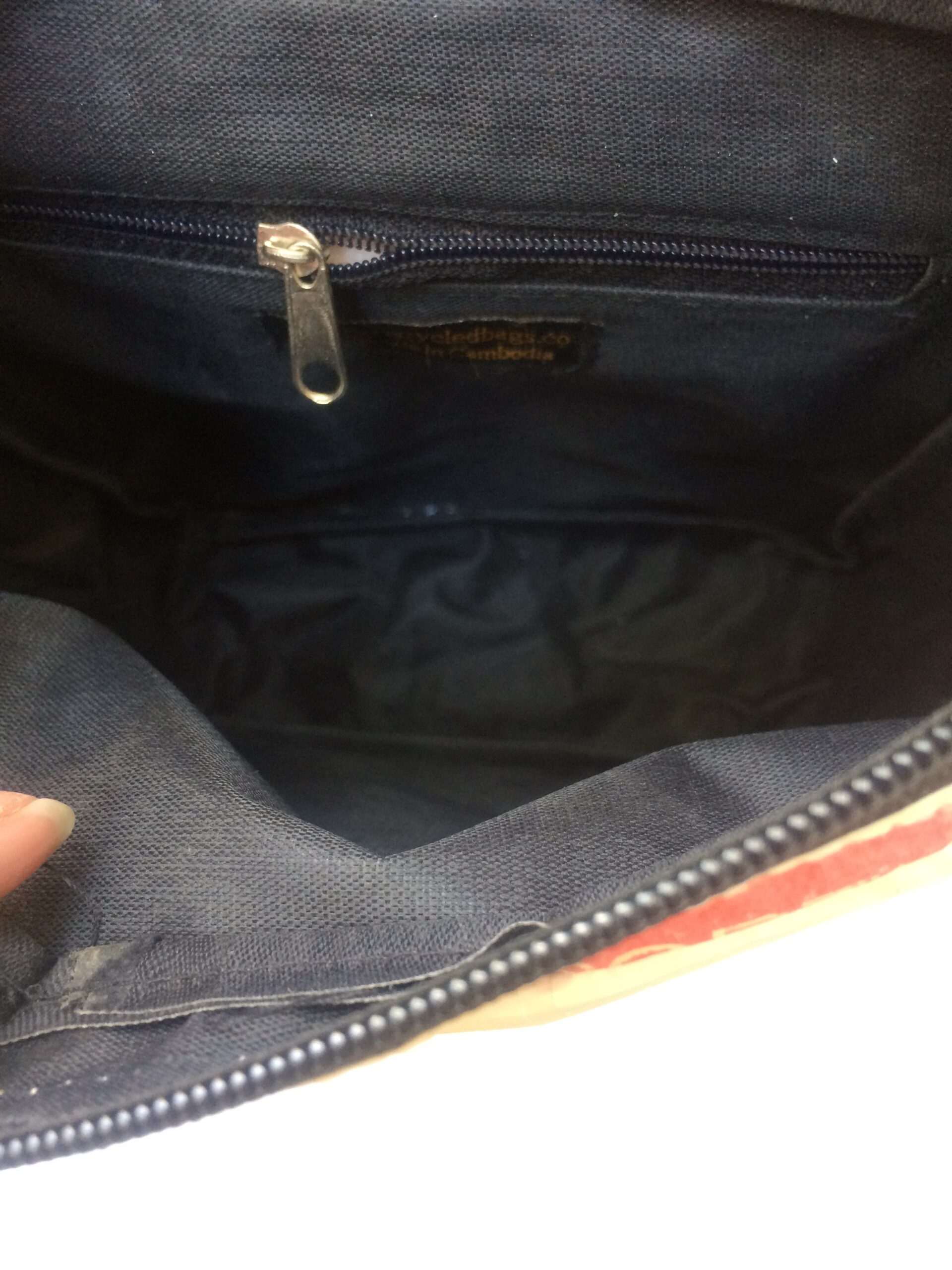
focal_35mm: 29
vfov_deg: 61.7
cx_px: 476
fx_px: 1063
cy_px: 635
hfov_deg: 48.2
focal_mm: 4.15
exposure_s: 1/33
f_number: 2.2
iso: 160
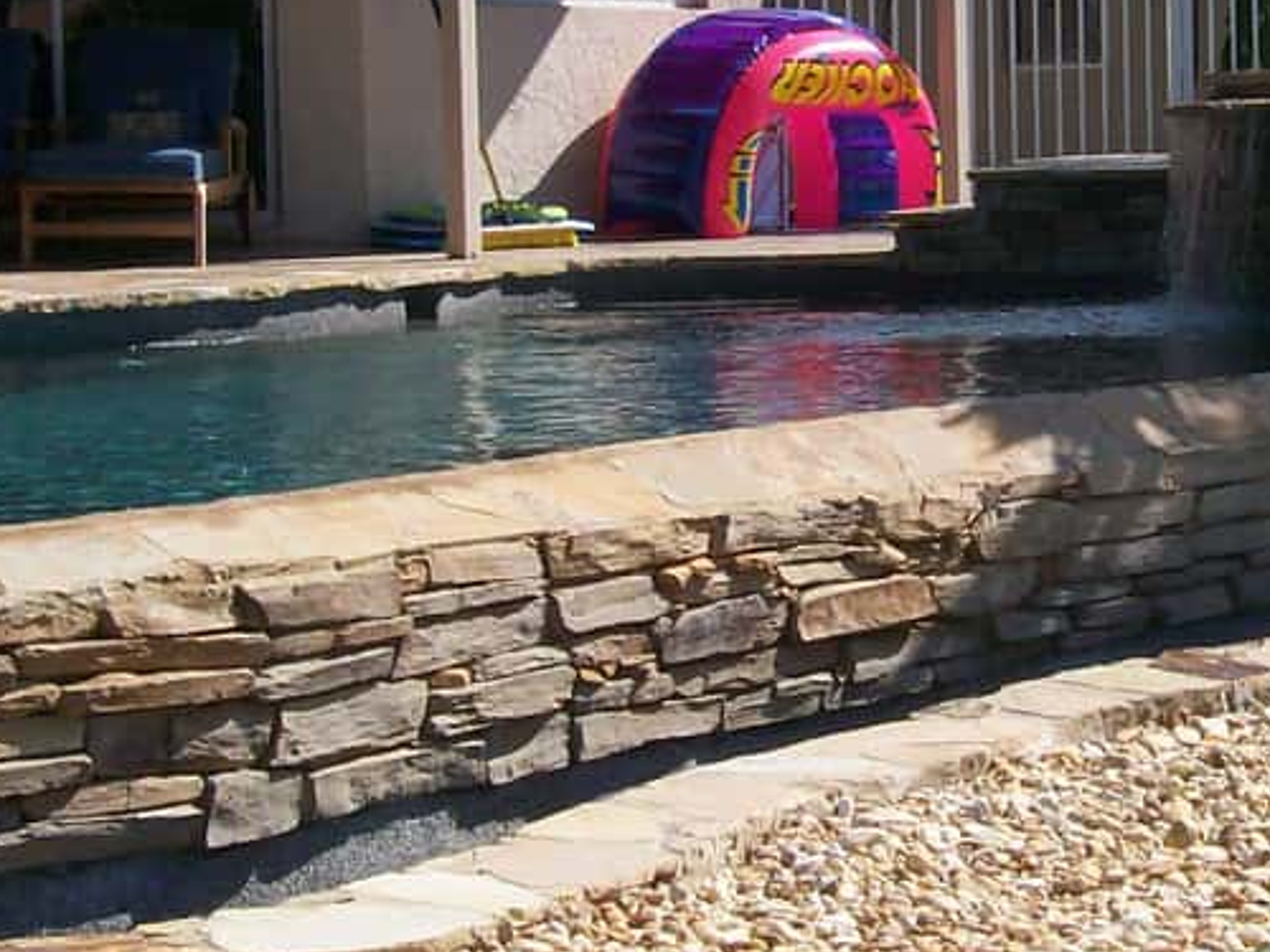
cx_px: 906
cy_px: 363
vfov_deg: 15.4
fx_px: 3522
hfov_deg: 20.3
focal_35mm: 96
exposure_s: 1/737
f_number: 4.8
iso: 80
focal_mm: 6
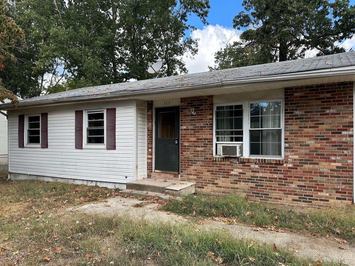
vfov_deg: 53.0
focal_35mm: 26
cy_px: 143
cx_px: 179
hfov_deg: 67.3
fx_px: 267
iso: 80
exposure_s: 1/935
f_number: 1.78
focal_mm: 6.86
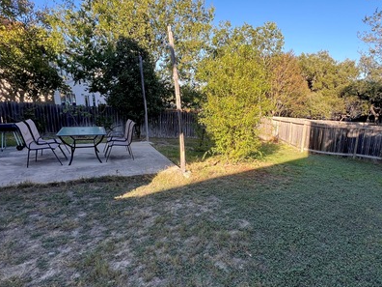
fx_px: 232
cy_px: 166
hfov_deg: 77.9
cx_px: 232
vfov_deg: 63.1
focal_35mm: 21
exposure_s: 1/305
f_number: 1.8
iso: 32
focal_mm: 1.57
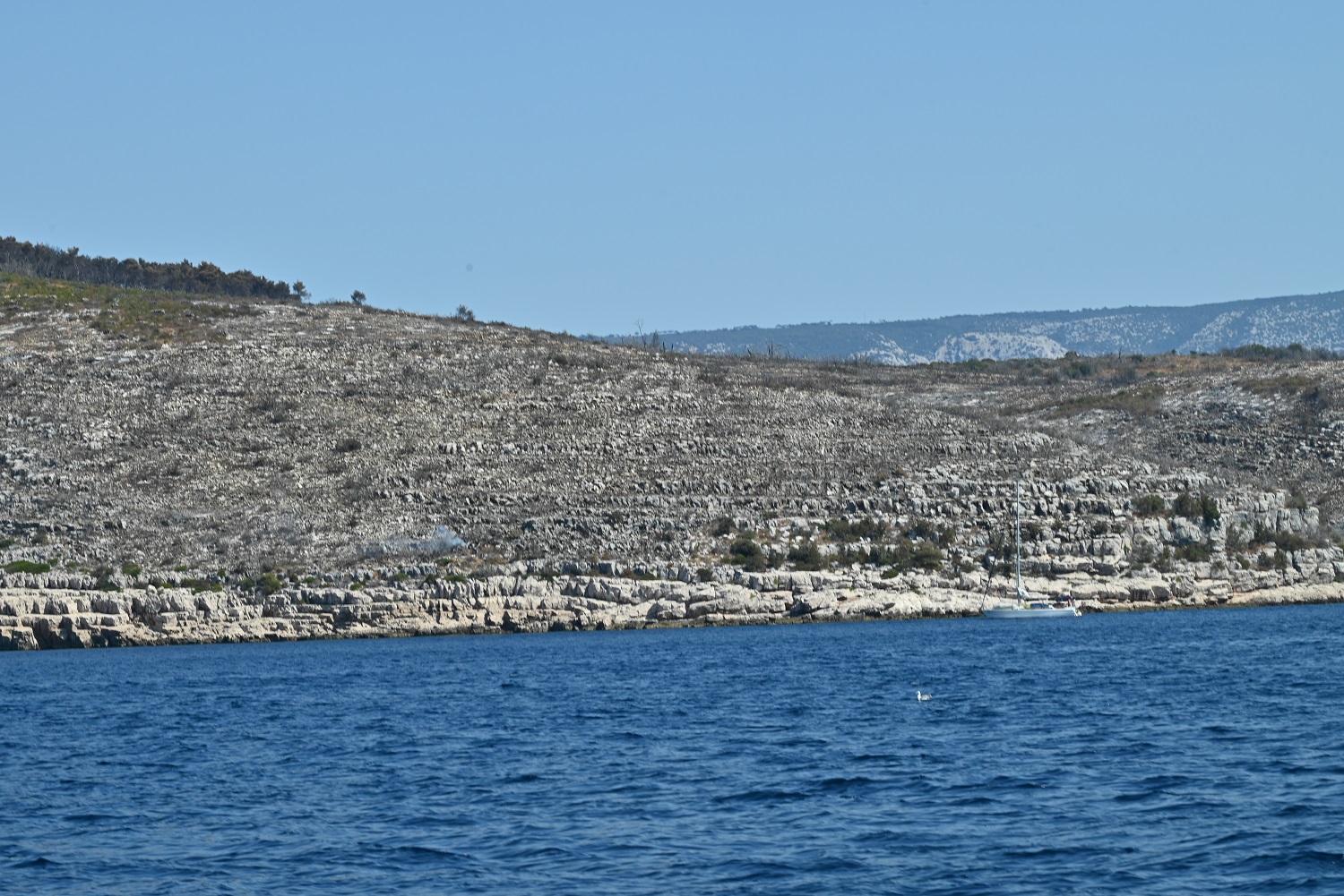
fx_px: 4182
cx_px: 672
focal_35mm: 112
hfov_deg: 18.3
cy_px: 448
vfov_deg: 12.2
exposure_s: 1/160
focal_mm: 112
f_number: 16
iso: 100
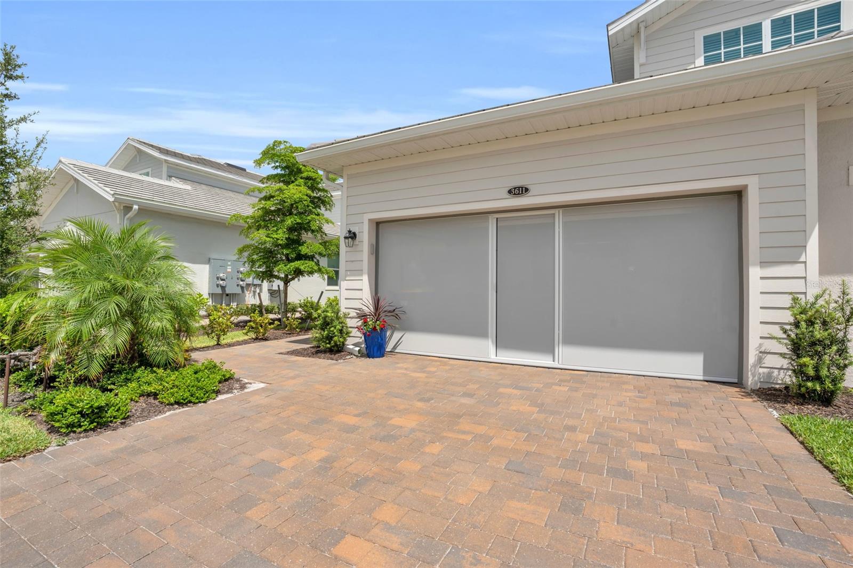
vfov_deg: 73.7
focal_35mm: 16
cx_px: 426
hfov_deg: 96.7
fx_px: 379
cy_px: 284
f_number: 9
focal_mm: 16
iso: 200
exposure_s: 1/640
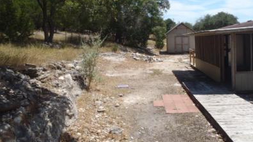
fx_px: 208
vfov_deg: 37.6
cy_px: 57
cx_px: 128
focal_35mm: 31
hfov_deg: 62.7
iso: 80
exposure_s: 1/640
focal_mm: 5
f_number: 3.9
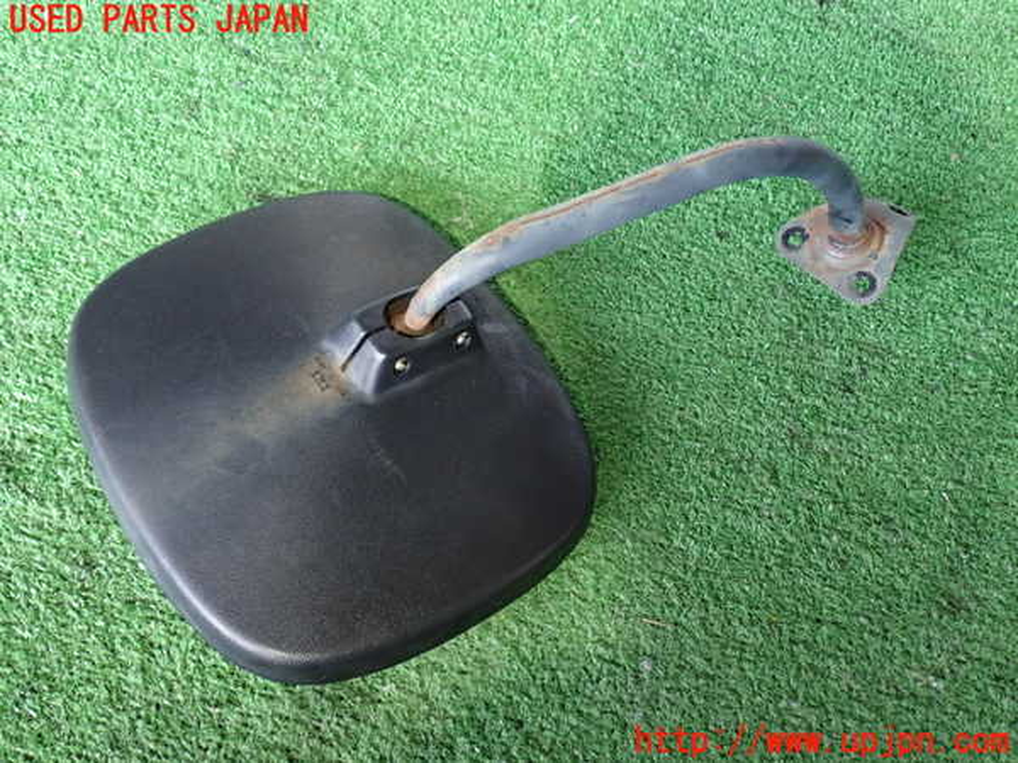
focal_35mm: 32
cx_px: 509
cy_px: 382
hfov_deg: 56.8
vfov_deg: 44.2
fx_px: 941
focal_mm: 5.79
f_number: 2.4
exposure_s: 1/30
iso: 640
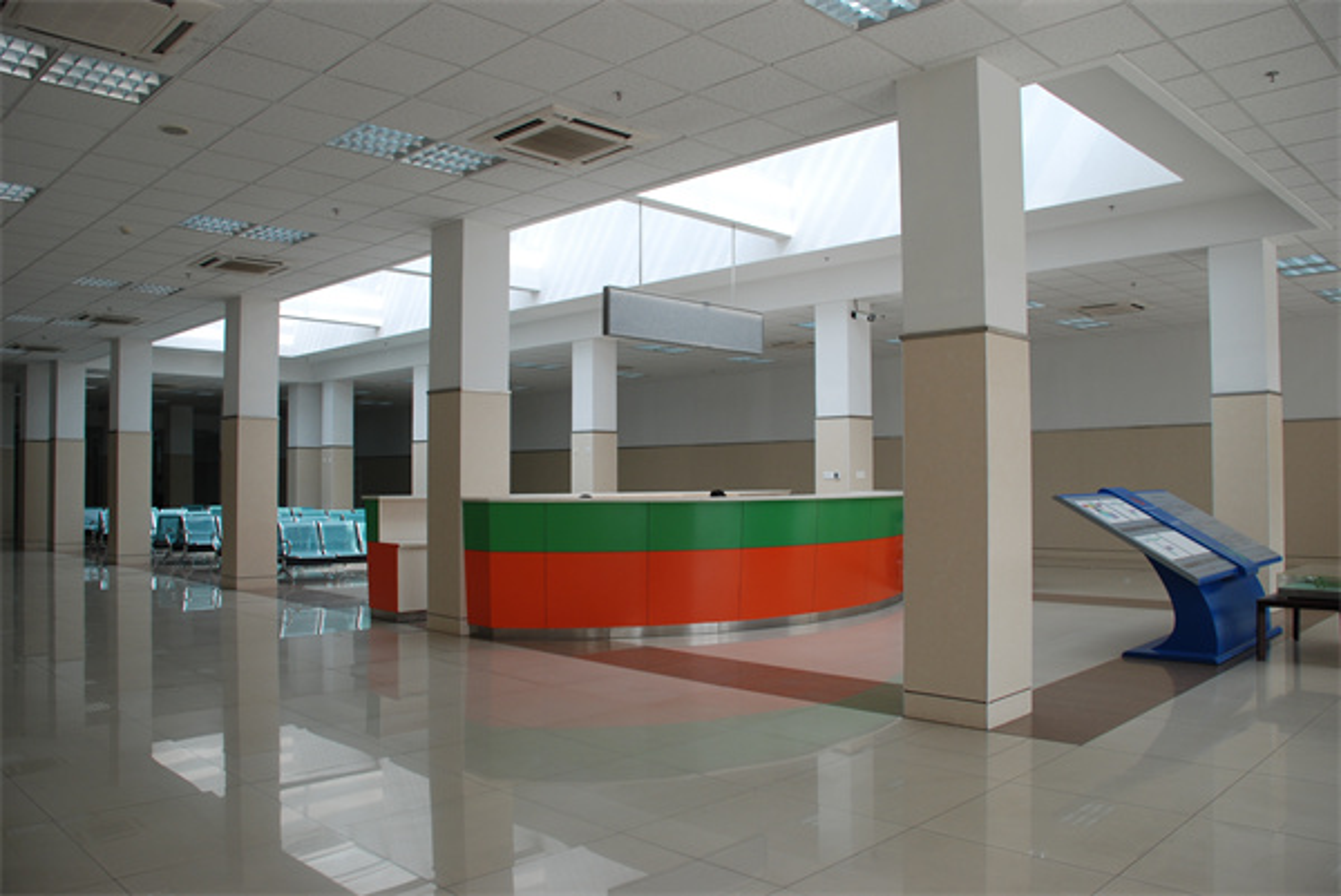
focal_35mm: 27
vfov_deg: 48.0
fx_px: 1006
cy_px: 448
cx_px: 670
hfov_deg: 67.3
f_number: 5.6
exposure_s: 1/125
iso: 140
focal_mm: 18
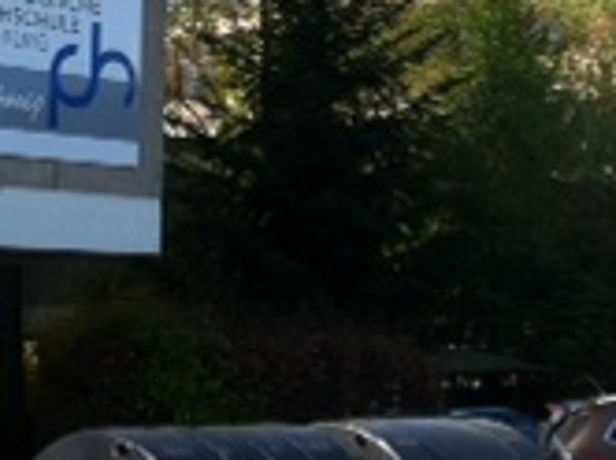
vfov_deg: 10.9
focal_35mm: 135
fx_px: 2399
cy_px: 19
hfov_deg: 14.5
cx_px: 516
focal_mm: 3.85
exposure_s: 1/591
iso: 80
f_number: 2.8
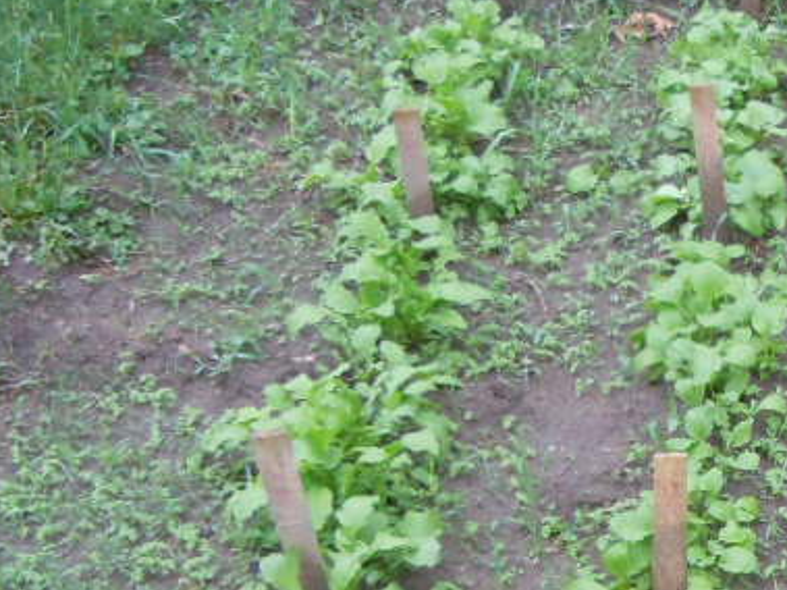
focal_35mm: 81
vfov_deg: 17.9
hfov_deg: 22.7
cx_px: 876
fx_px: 1841
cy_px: 557
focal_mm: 5.4
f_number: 3.5
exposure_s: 1/125
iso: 400
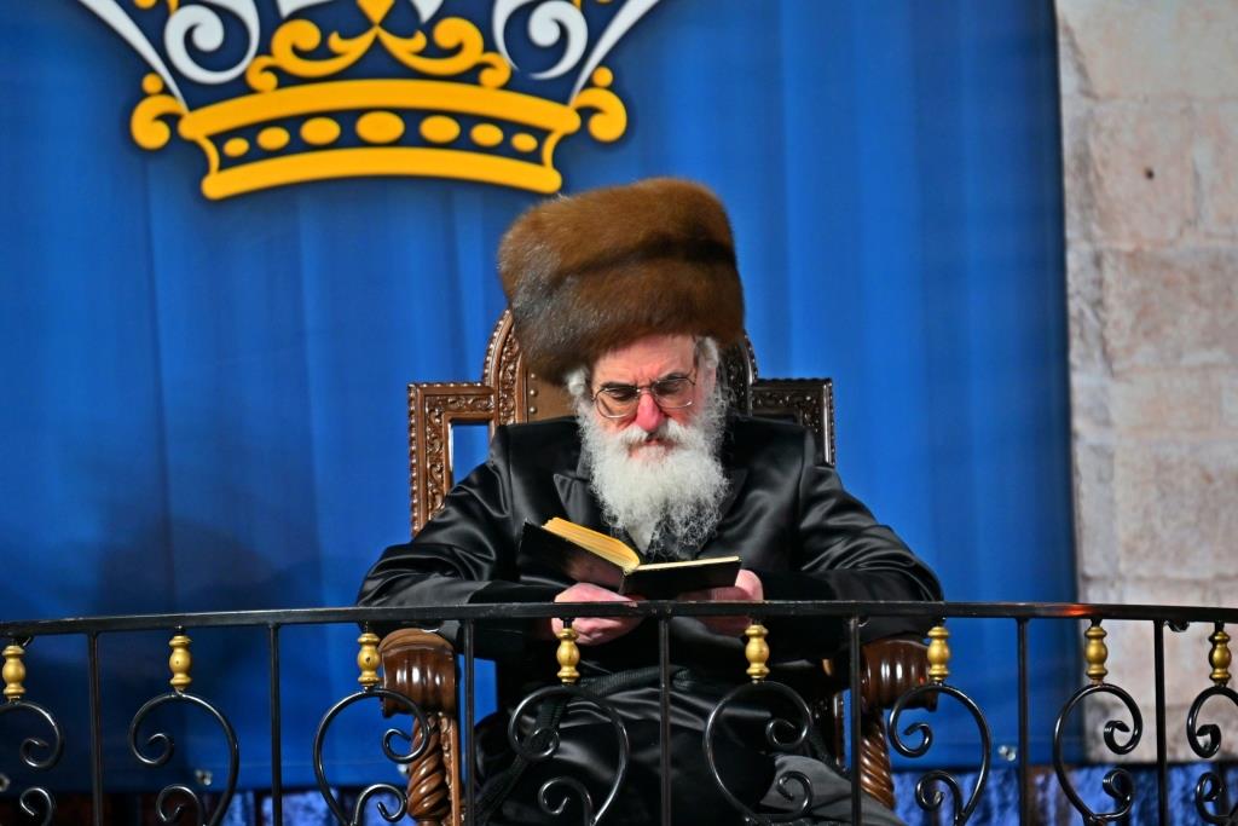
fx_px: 10317
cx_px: 619
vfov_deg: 4.6
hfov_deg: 6.9
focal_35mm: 300
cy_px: 413
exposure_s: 1/160
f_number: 2.8
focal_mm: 200
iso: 500
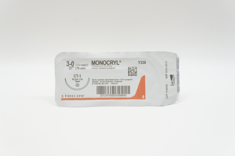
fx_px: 303
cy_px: 78
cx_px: 118
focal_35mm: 46
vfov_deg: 28.9
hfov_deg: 42.4
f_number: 6.3
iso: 400
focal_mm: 31
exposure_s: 1/50
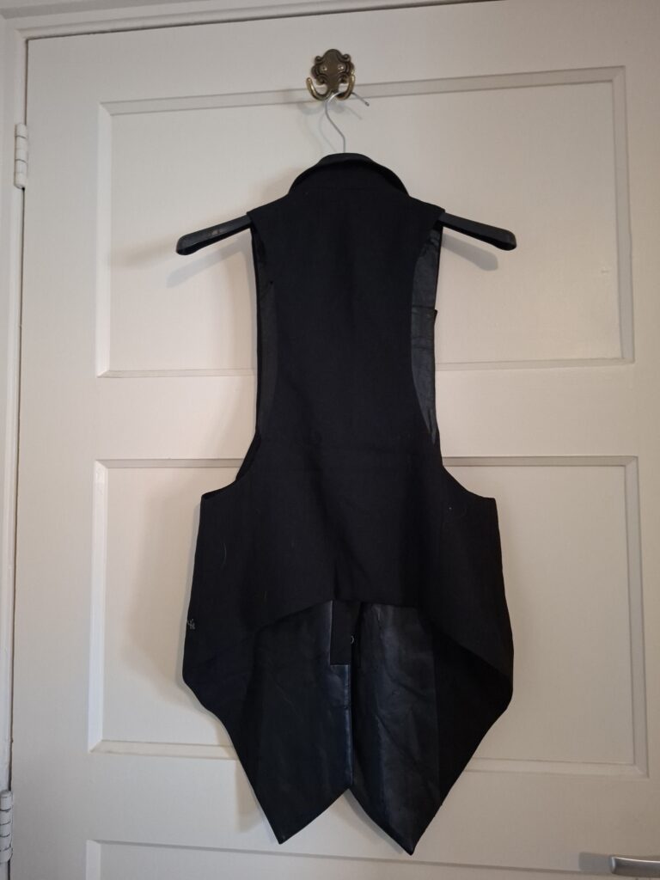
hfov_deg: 58.9
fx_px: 585
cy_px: 440
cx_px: 330
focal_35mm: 23
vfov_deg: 73.9
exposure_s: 1/25
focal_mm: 5.54
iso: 500
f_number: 1.8
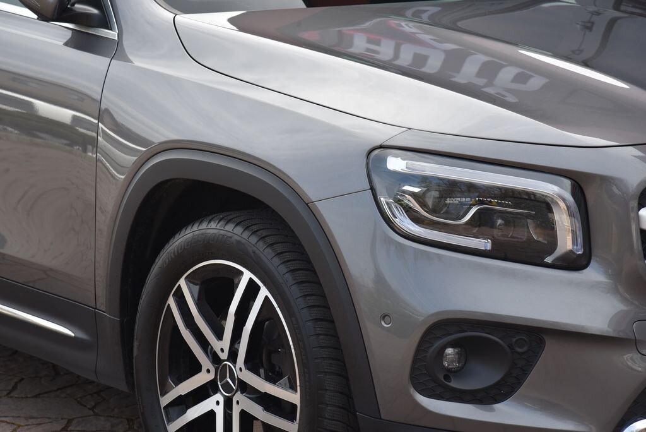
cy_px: 216
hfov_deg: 17.1
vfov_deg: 11.4
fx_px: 2154
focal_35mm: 120
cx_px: 323
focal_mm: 120
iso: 500
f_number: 9
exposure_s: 1/320
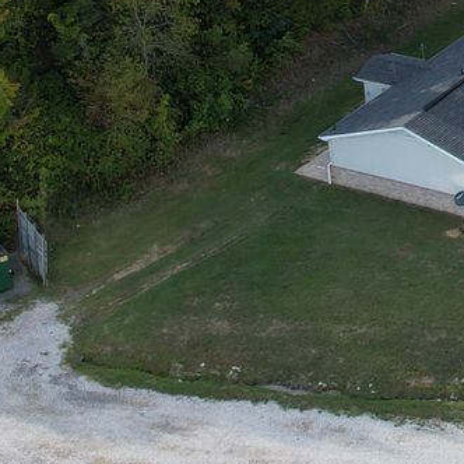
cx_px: 784
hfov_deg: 14.5
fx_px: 1638
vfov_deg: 15.7
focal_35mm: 108
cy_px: -43
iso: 100
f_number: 2.8
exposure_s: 1/640
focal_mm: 8.38
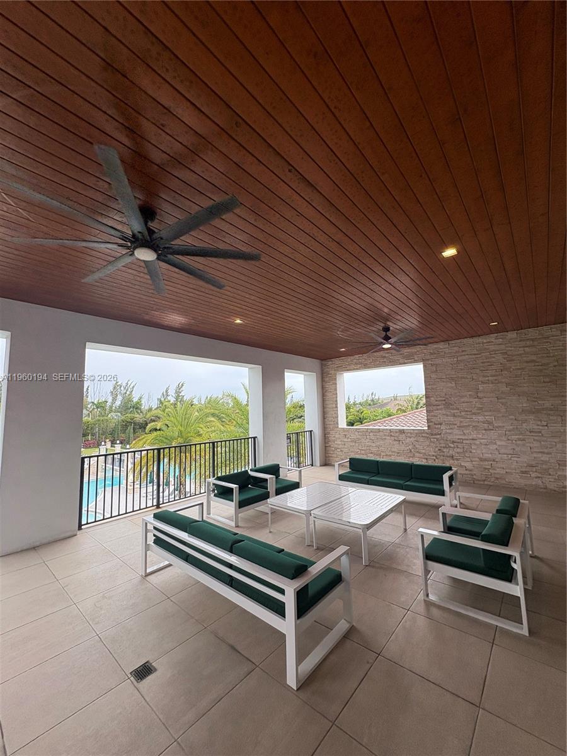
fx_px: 306
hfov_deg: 85.7
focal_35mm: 14
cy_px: 378
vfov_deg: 102.1
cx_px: 284
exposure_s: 1/334
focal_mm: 2.22
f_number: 2.2
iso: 40
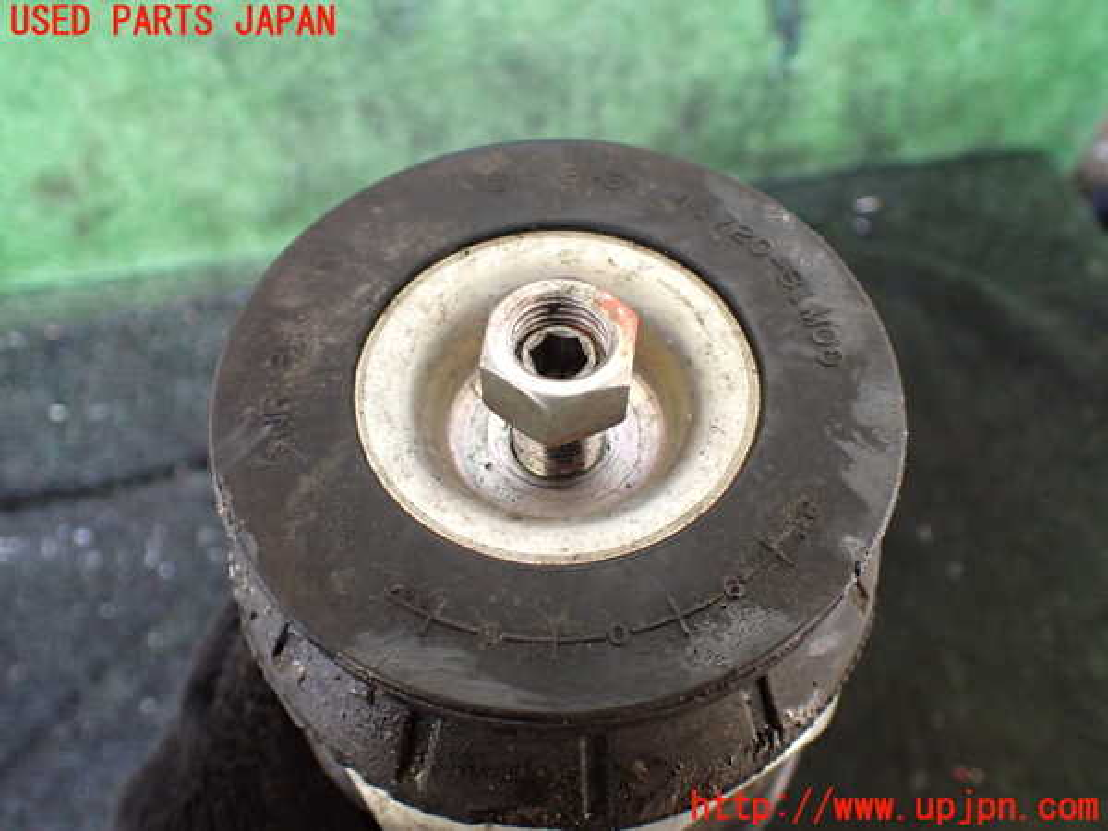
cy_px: 416
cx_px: 554
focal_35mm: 30
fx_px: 960
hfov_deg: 60.0
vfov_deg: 46.8
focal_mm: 5.4
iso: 640
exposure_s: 1/125
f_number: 2.3
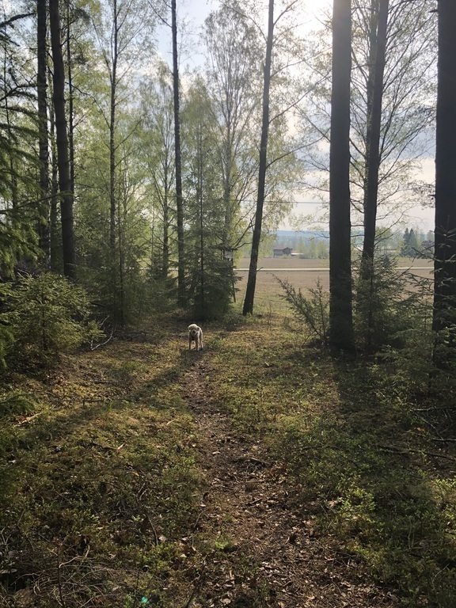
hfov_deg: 49.7
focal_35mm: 28
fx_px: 492
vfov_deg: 63.4
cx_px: 228
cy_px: 304
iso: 20
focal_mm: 4
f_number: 1.8
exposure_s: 1/1548
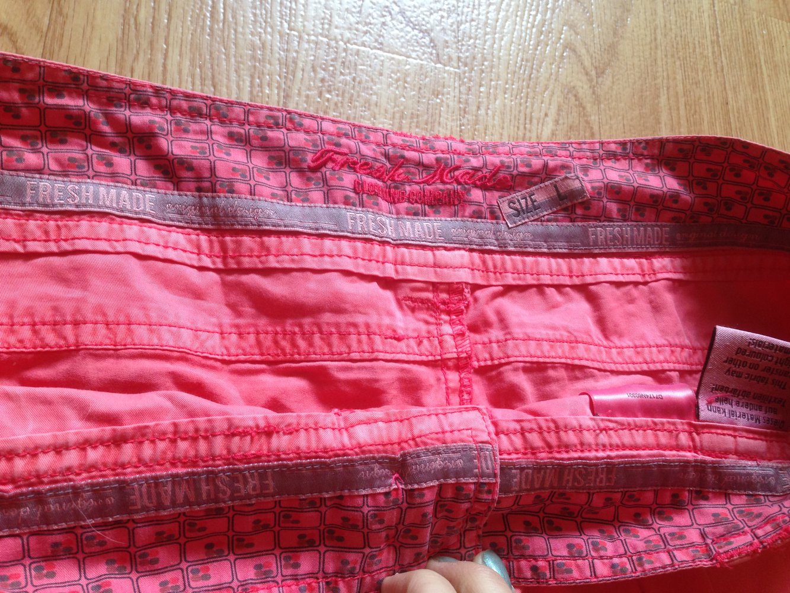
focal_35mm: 33
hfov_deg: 55.3
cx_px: 395
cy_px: 296
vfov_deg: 43.0
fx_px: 753
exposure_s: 1/20
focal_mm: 4.12
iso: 80
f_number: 2.4
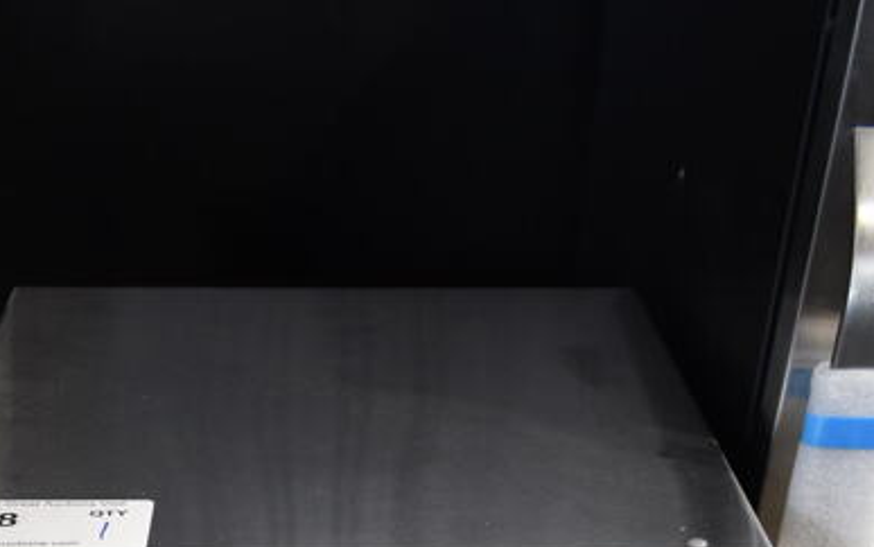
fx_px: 1548
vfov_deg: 16.9
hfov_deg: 31.4
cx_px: 343
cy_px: 957
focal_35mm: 65
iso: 900
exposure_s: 1/30
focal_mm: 18
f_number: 3.5
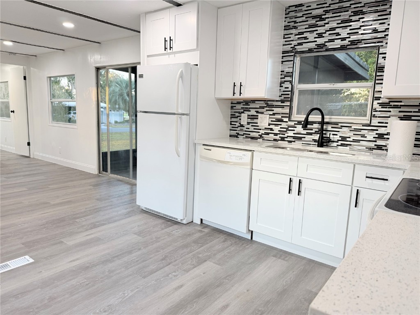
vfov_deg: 56.8
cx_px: 210
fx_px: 291
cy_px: 158
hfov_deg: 71.6
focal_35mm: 24
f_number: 1.78
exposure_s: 1/120
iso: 100
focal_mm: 6.76
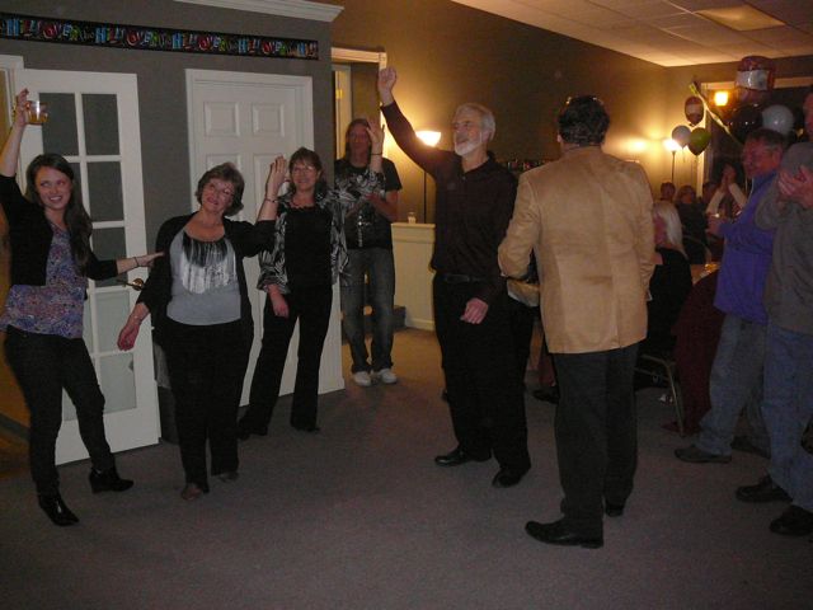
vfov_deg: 40.7
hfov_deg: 52.6
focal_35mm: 35
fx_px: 822
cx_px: 406
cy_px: 305
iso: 400
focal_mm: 5.2
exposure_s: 1/30
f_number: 2.8
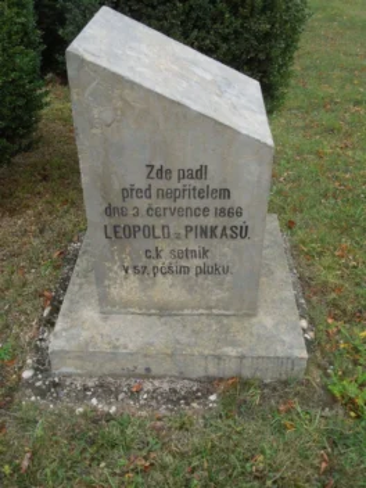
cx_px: 183
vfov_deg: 52.6
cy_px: 244
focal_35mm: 35
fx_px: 493
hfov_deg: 40.7
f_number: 3.7
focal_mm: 6.3
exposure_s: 1/320
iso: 400
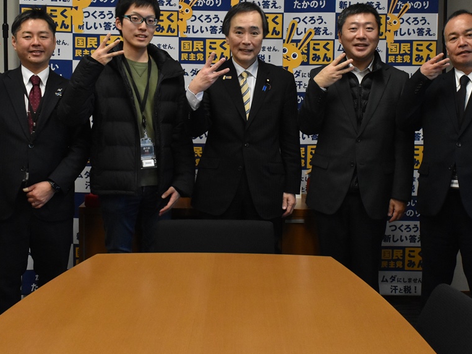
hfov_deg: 46.1
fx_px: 554
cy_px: 148
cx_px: 233
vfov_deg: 35.3
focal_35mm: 41
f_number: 6.3
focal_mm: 21
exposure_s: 1/160
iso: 2500
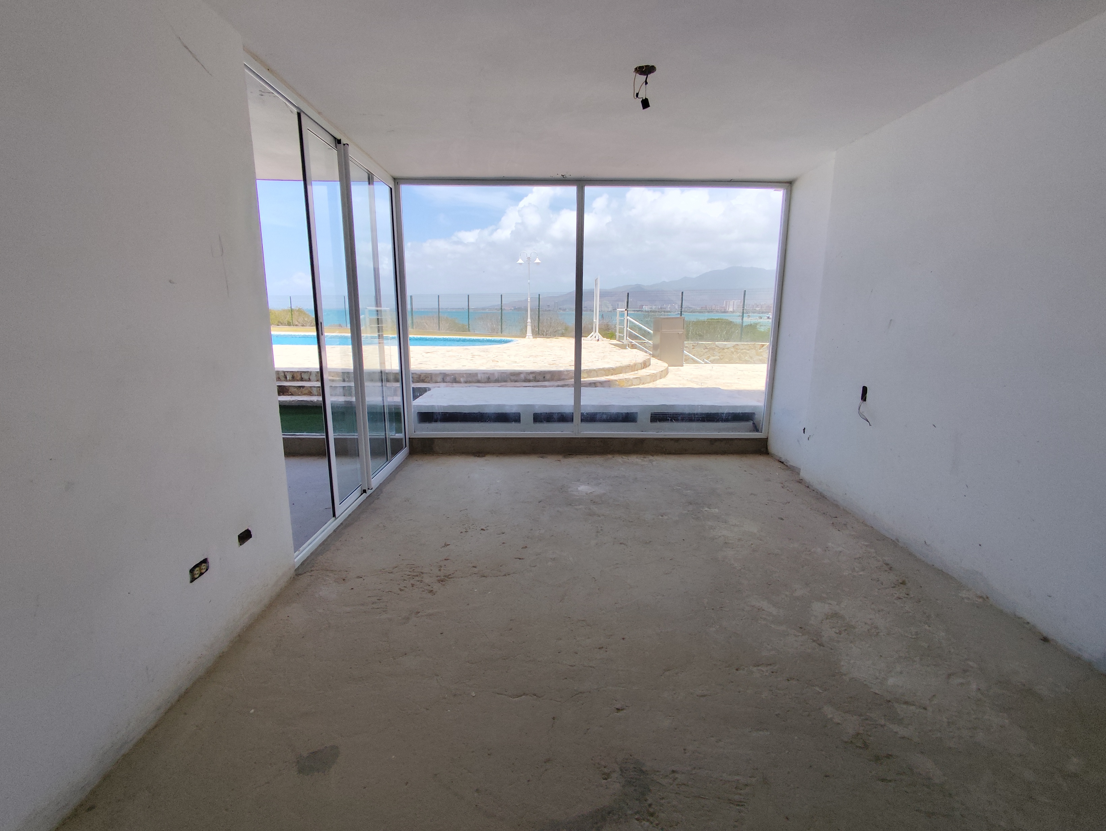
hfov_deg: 94.5
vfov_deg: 78.2
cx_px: 553
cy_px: 416
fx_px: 512
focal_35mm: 16
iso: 50
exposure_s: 1/1508
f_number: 2.2
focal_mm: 1.65
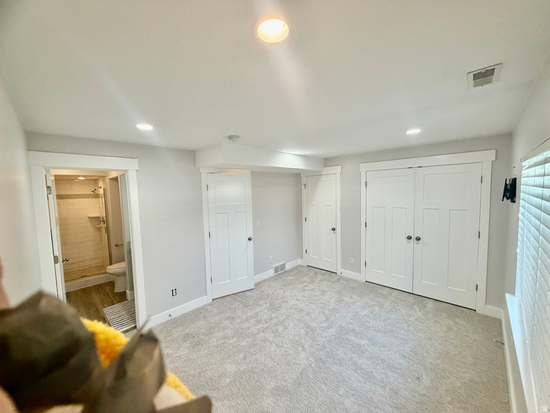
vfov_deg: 85.7
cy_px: 206
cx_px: 275
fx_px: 222
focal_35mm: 14
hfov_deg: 102.1
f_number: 2.2
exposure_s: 1/120
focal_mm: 2.22
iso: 320
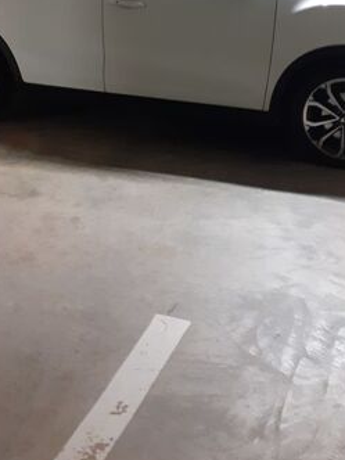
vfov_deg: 35.4
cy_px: 82
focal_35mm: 52
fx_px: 691
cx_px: 205
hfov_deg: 28.0
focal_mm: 3.6
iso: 250
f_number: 1.9
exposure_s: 1/33
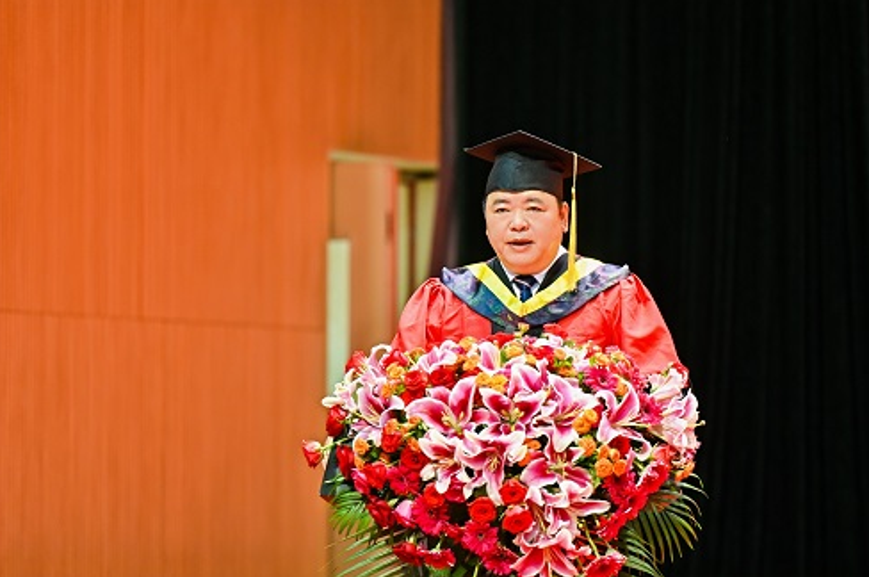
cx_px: 440
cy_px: 285
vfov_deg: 6.7
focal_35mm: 205
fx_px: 4942
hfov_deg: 10.0
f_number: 2.8
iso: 1000
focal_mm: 200
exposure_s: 1/200
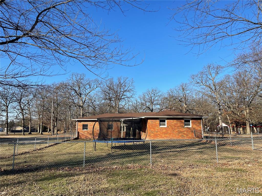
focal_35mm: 26
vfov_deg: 53.1
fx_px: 197
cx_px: 131
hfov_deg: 67.3
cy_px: 98
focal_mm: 4.2
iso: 32
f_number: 1.6
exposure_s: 1/2506
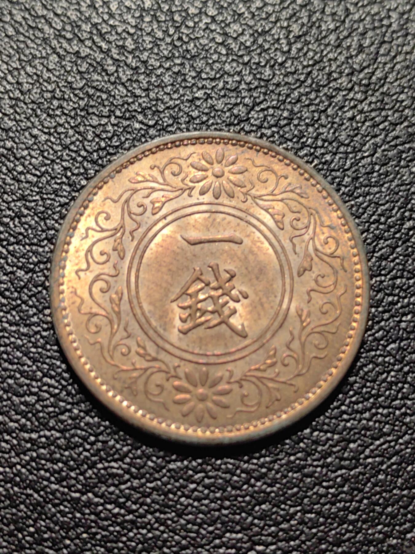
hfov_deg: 22.9
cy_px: 277
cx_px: 208
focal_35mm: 64
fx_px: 1023
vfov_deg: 30.3
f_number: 2
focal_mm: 5.75
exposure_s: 1/100
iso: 64
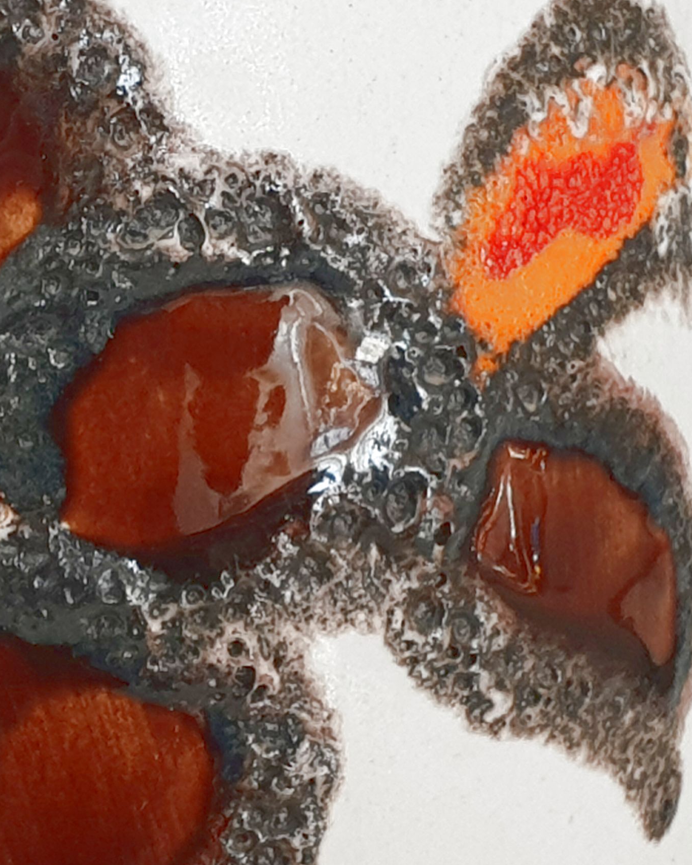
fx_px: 1536
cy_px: 469
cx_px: 29
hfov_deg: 24.4
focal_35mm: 60
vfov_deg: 31.4
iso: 80
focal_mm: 4.3
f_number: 2.4
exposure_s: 1/100
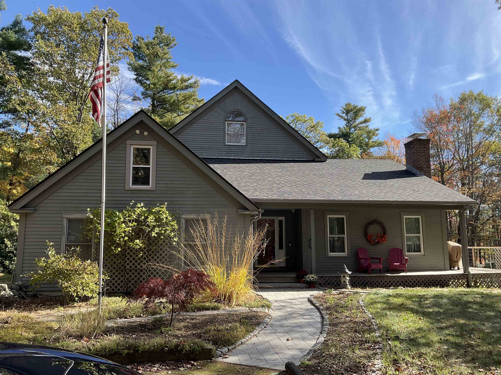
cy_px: 188
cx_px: 250
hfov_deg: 61.7
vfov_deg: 48.2
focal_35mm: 29
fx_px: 420
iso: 16
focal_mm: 3
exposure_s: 1/749
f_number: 1.8
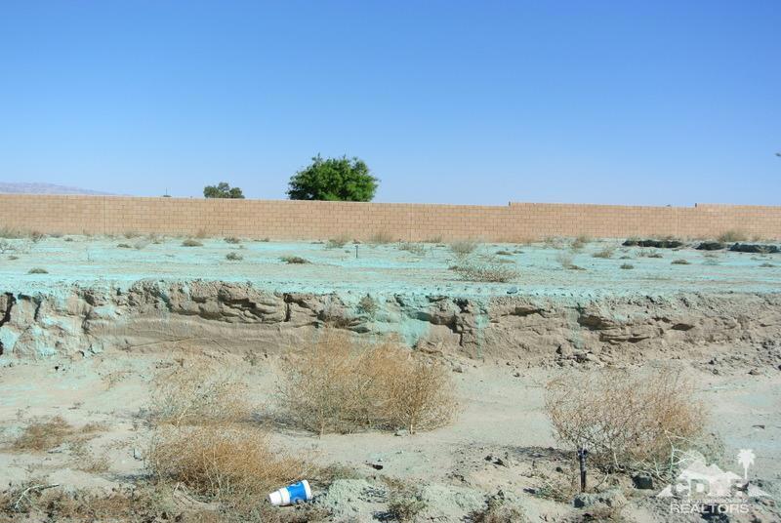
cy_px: 262
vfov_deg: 32.0
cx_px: 390
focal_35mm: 42
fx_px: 912
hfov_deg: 46.3
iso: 100
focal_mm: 15.7
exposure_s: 1/800
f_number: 5
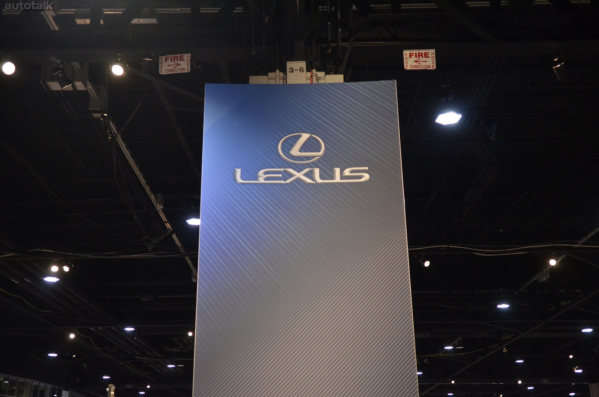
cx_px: 300
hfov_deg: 46.5
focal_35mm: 42
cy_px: 198
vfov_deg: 31.8
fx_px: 697
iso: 1600
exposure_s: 1/100
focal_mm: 28
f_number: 2.8
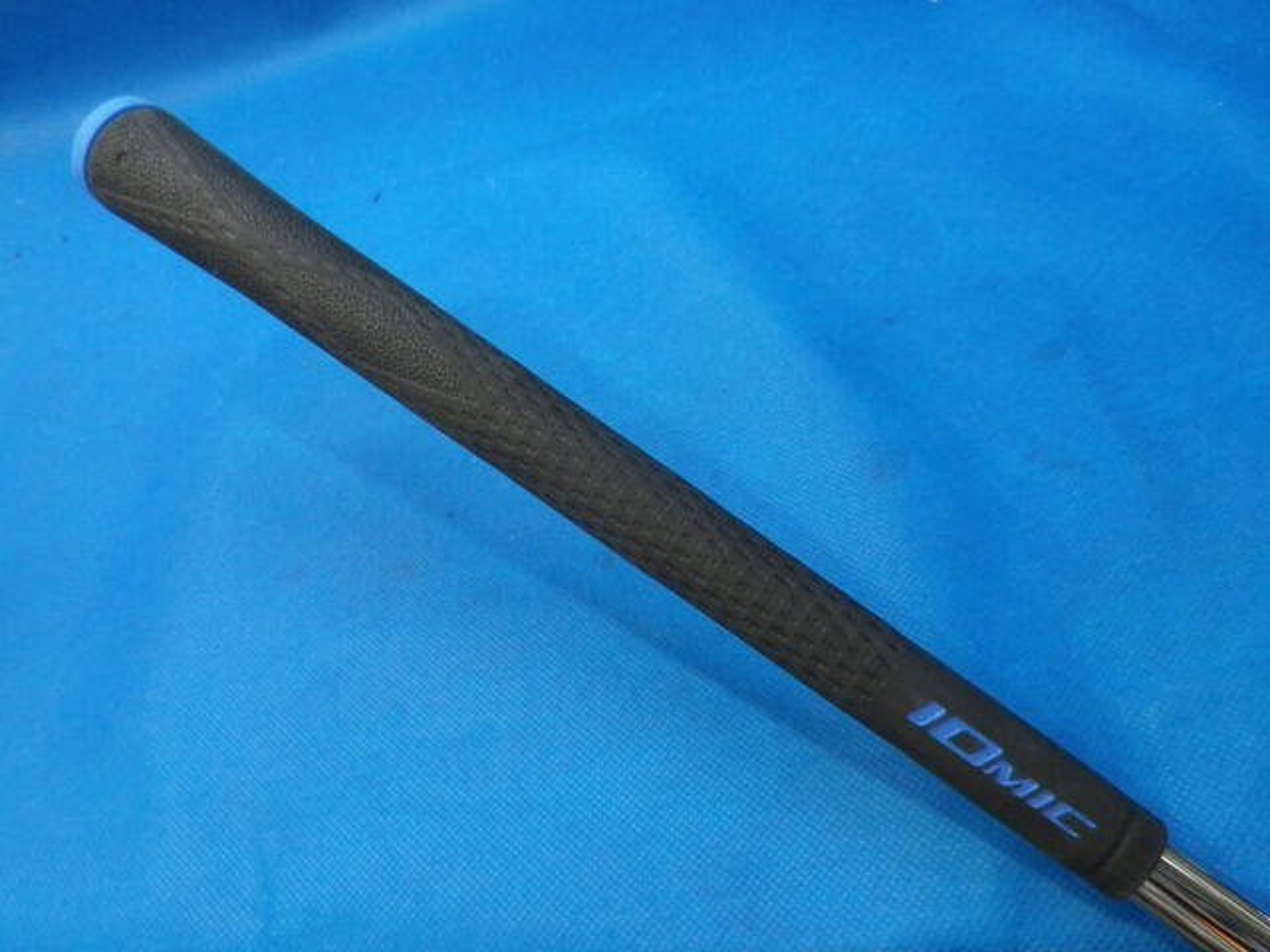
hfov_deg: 69.4
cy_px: 476
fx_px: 917
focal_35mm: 25
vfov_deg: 54.9
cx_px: 635
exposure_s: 1/50
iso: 400
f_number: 3.5
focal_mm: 4.5
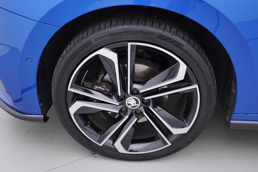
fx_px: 258
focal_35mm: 36
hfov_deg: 53.1
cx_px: 129
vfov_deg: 36.9
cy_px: 86
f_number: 3.2
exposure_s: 1/50
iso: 125
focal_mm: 24
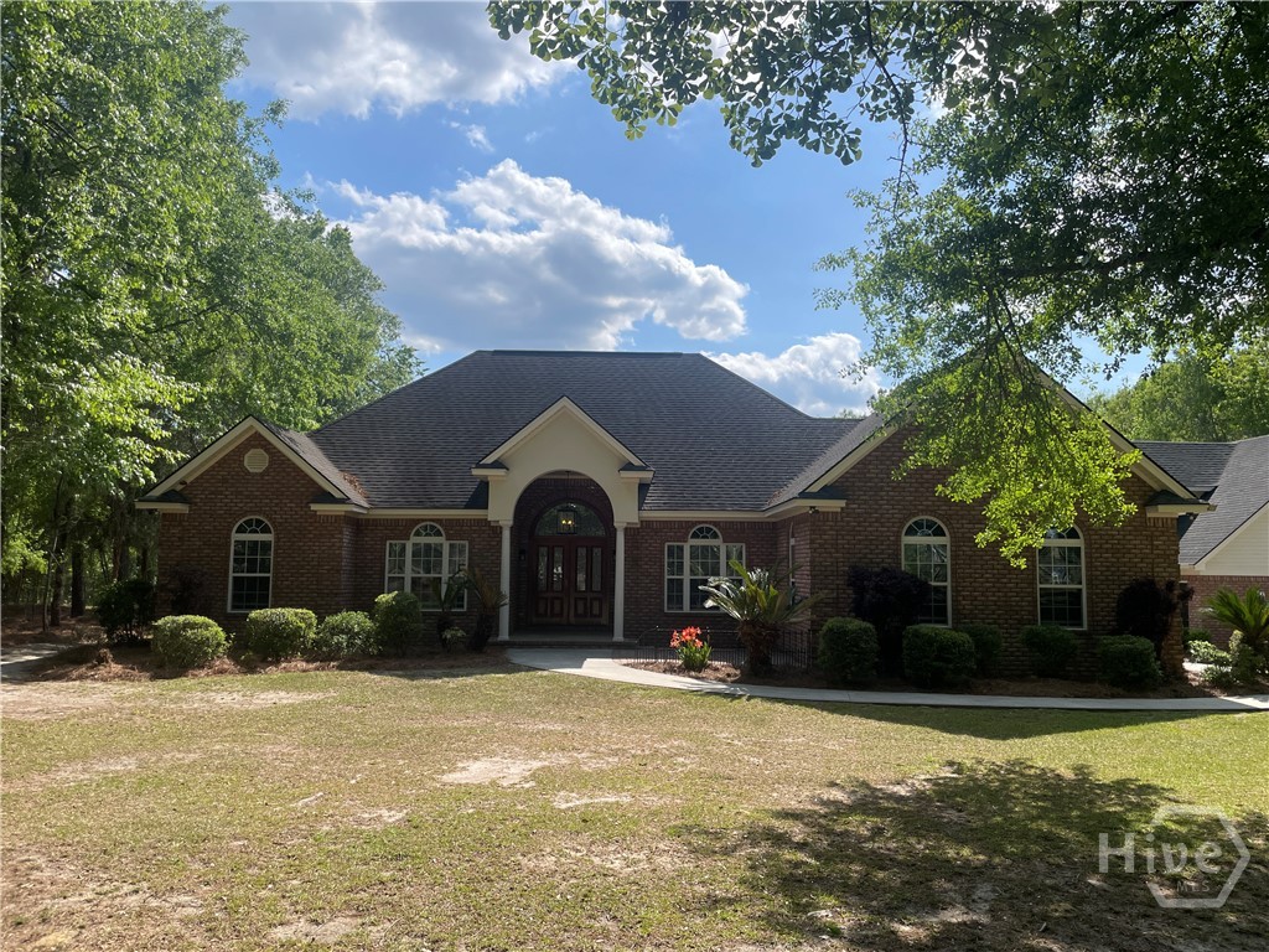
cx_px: 634
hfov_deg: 67.3
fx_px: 953
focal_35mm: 26
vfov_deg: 53.1
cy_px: 476
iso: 32
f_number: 1.6
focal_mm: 4.2
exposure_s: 1/4132
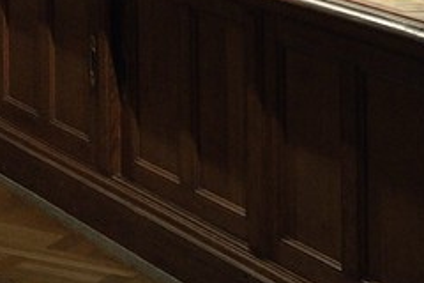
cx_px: -883
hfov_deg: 9.6
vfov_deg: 7.8
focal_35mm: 160
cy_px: -467
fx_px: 1884
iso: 1600
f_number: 6.3
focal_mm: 24
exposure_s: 1/15
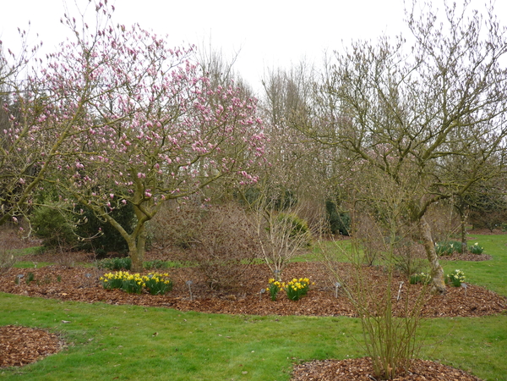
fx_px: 483
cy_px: 190
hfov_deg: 55.4
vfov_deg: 42.9
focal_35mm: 33
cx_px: 254
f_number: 2.8
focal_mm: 5.5
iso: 100
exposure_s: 1/320
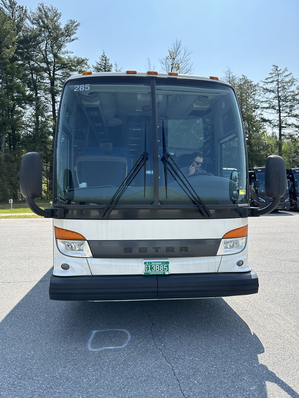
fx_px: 276
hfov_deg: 56.8
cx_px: 150
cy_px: 199
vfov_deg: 71.6
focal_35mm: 24
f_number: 1.78
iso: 80
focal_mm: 6.86
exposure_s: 1/2660
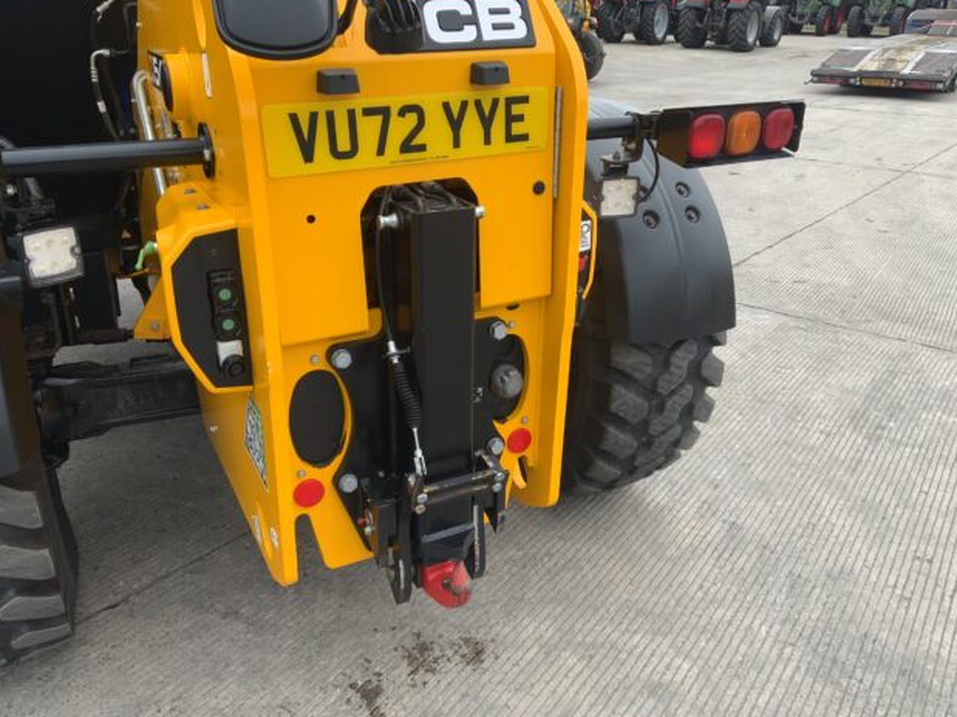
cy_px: 358
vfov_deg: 46.8
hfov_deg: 60.0
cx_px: 481
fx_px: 829
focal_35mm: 30
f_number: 1.8
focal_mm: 3
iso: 25
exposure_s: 1/122
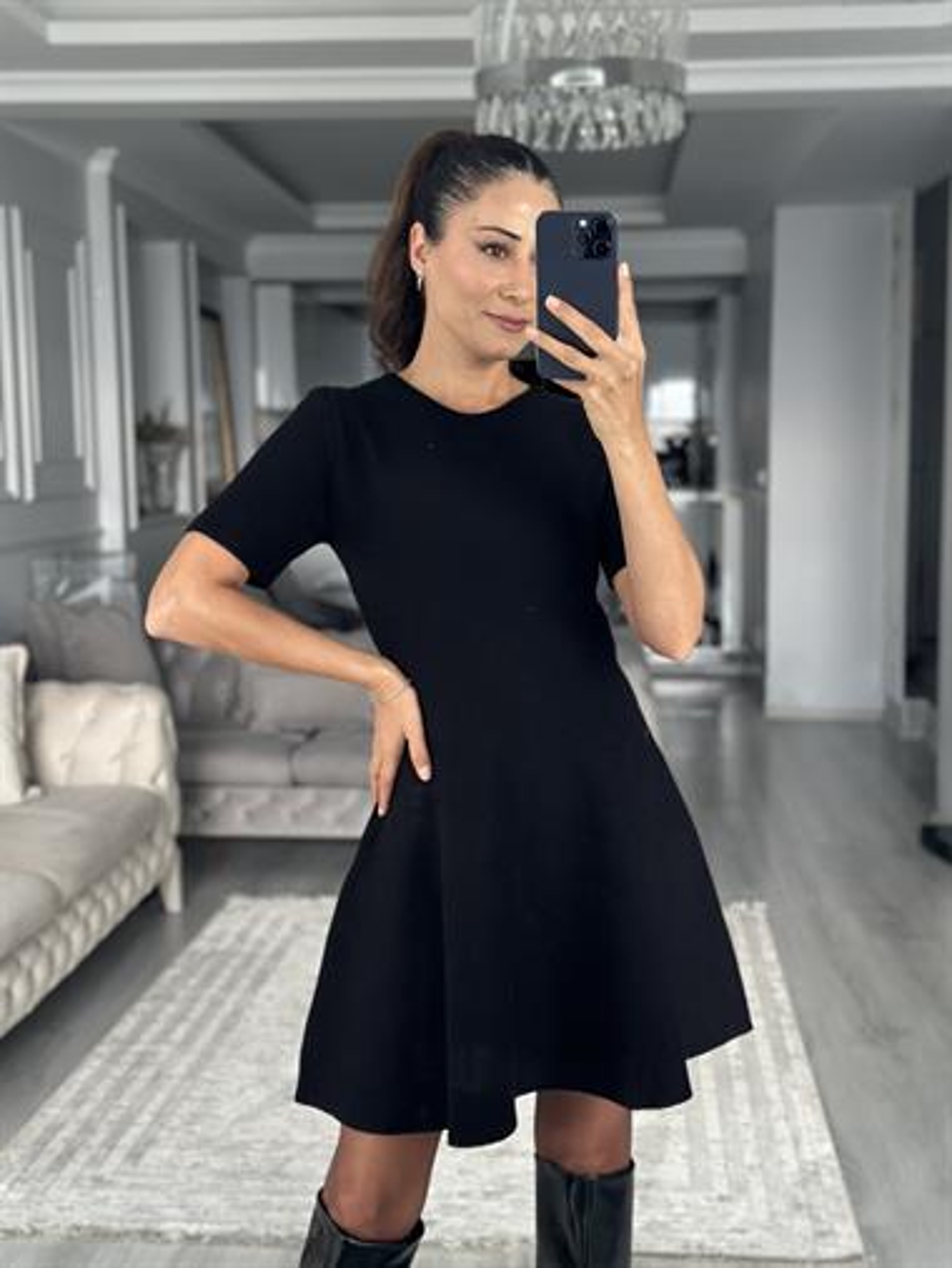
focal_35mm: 48
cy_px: 634
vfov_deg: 39.6
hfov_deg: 30.3
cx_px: 476
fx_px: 1759
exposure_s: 1/80
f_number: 1.78
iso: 125
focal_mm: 6.86
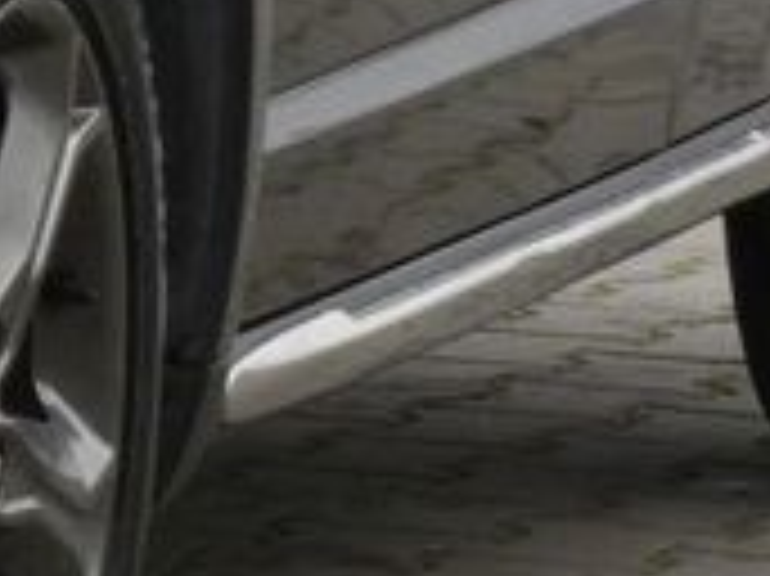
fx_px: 17294
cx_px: -946
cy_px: -392
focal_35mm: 778
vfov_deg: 1.9
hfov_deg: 2.5
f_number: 5.6
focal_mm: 23.3
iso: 250
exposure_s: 1/80
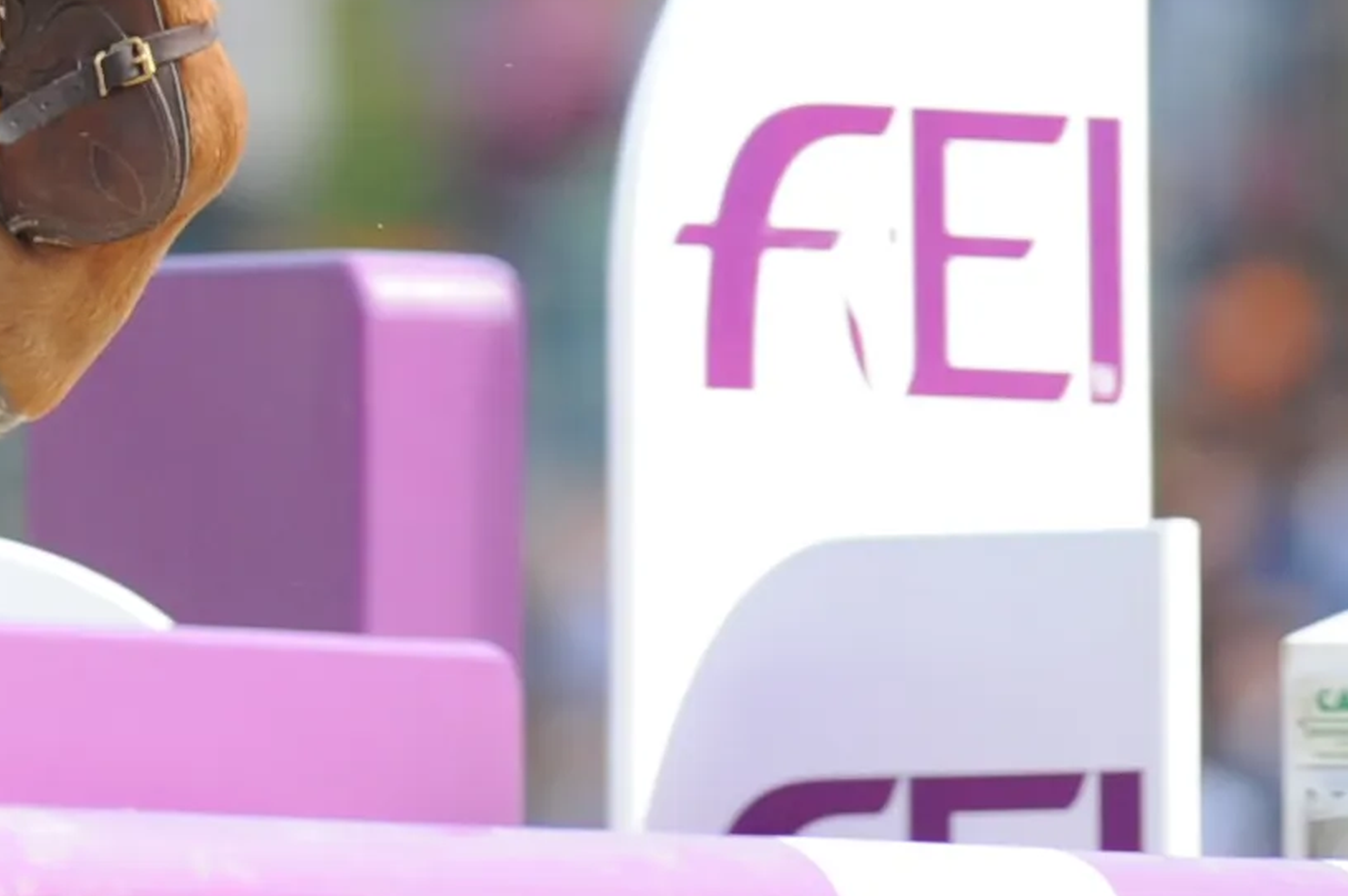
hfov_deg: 1.3
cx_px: -1341
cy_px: -546
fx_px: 58563
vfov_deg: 0.9
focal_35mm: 1565
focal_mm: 300
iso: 400
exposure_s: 1/1000
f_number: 4.5
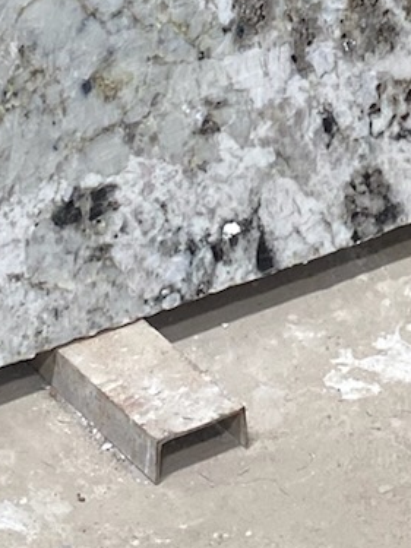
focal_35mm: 142
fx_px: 2249
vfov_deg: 12.9
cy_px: -355
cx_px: 284
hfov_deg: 10.4
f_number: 1.8
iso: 100
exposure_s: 1/100
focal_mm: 4.25
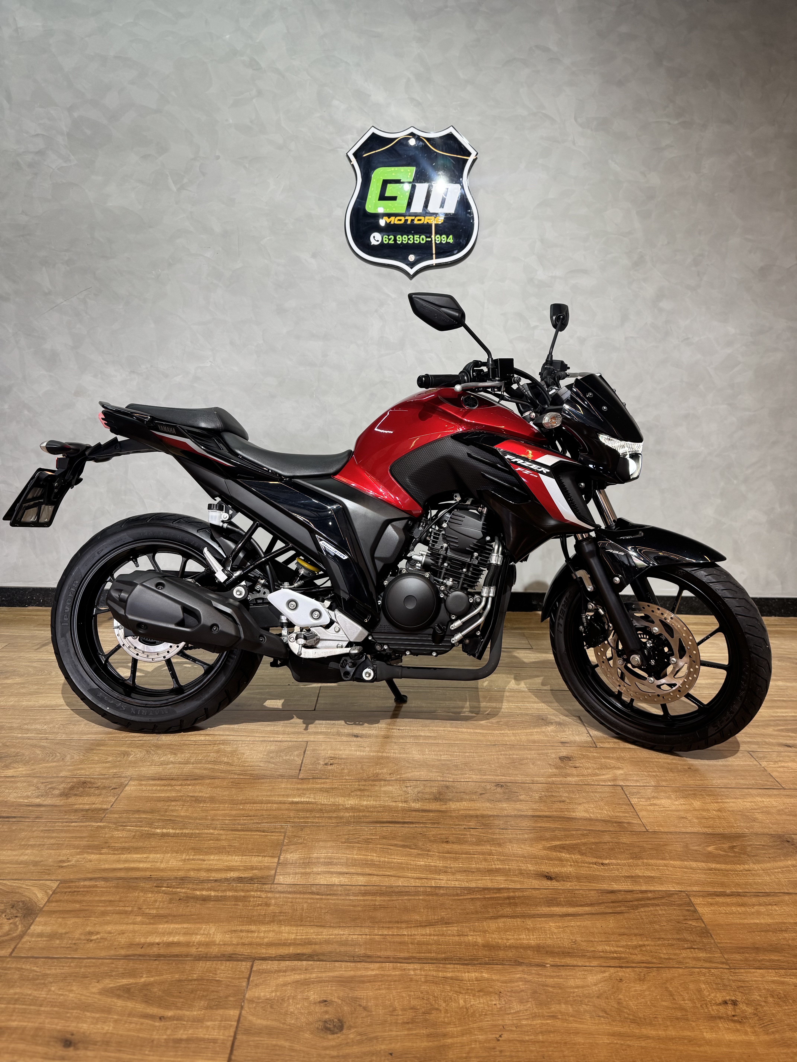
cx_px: 398
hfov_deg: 56.8
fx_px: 737
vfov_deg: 71.6
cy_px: 531
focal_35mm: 24
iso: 125
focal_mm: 6.76
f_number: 1.78
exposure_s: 1/60
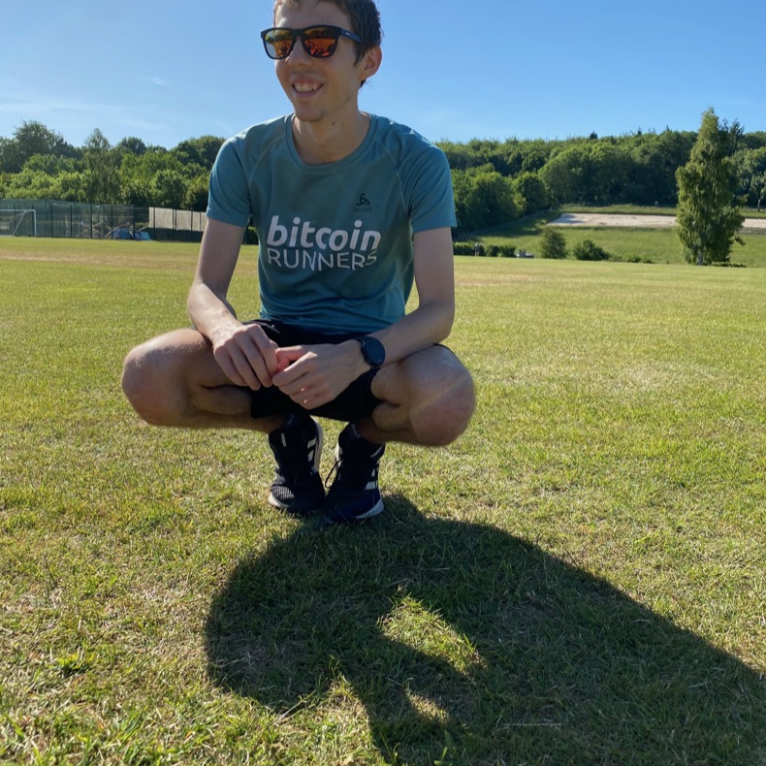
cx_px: 383
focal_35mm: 31
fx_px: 776
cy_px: 330
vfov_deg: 52.4
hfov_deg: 52.5
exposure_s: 1/2410
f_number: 1.8
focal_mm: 4.25
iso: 32
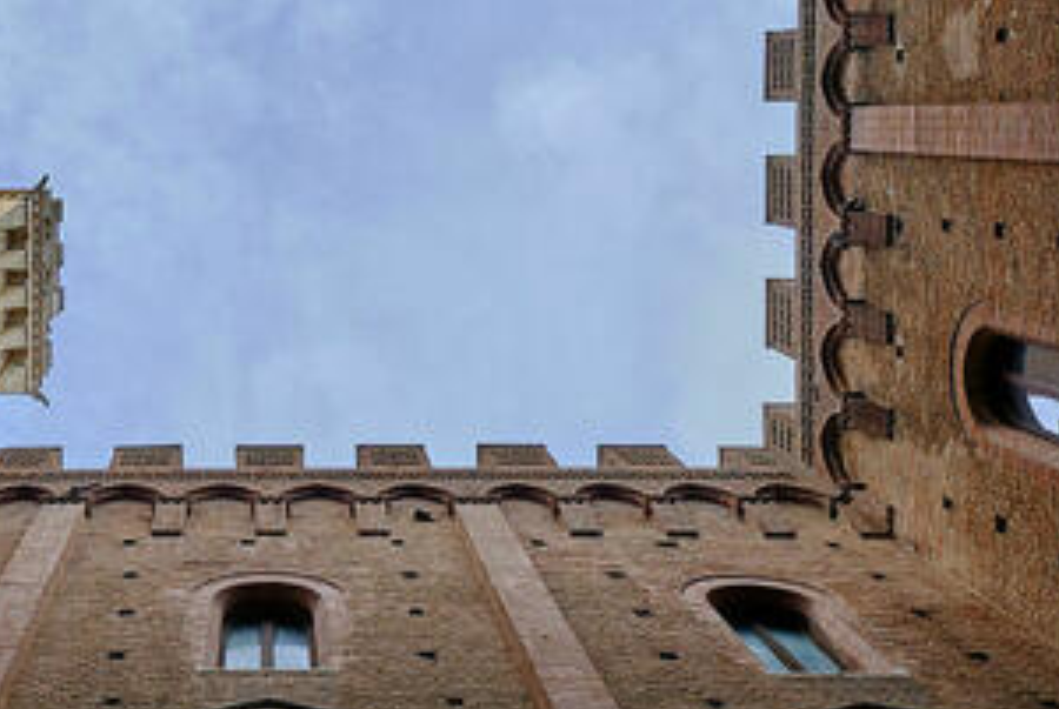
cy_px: 139
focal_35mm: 48
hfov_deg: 40.0
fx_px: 1414
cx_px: 279
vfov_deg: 27.6
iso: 200
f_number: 5.6
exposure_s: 1/100
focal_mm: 16
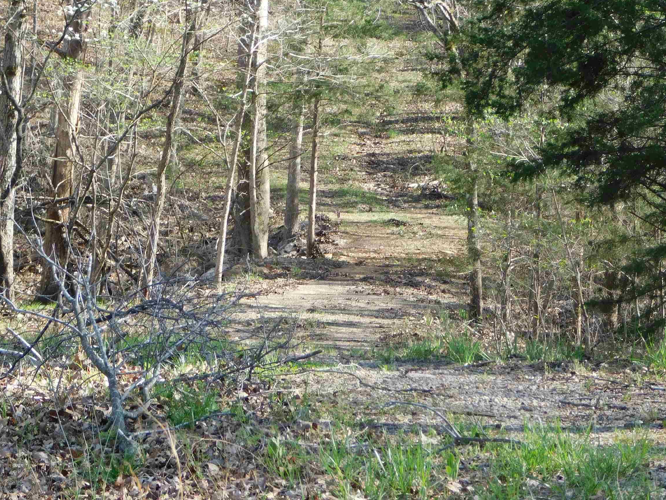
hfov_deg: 8.7
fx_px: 4386
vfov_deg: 6.5
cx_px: 259
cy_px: 202
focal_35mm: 228
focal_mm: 30.1
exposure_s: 1/100
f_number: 5.3
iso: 125
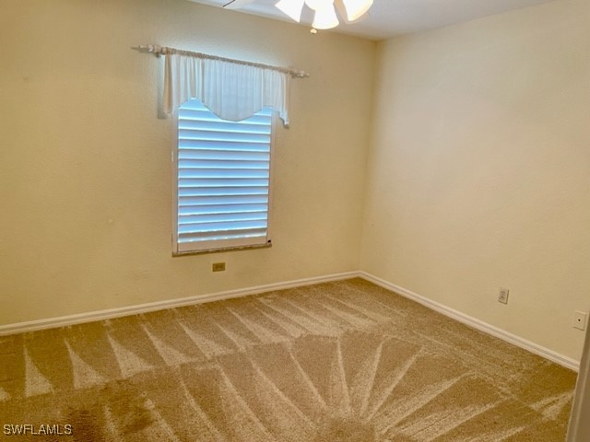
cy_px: 221
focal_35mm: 26
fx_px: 443
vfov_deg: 53.1
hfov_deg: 67.3
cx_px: 295
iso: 100
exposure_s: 1/60
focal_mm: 4.2
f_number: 1.6
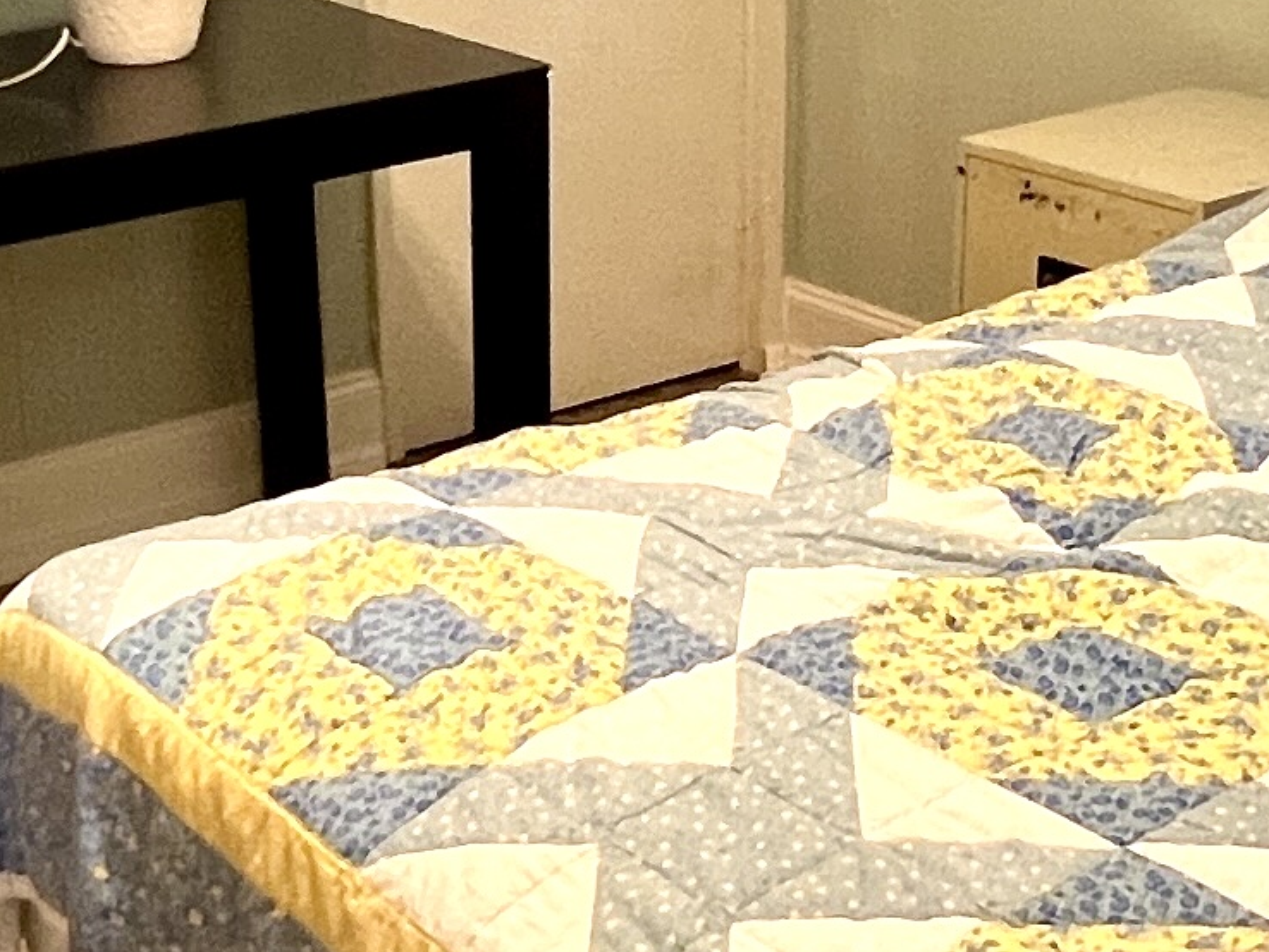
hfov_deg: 27.4
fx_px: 2604
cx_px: 571
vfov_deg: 20.6
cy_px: 297
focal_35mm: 71
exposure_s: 1/60
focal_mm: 1.57
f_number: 1.8
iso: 200
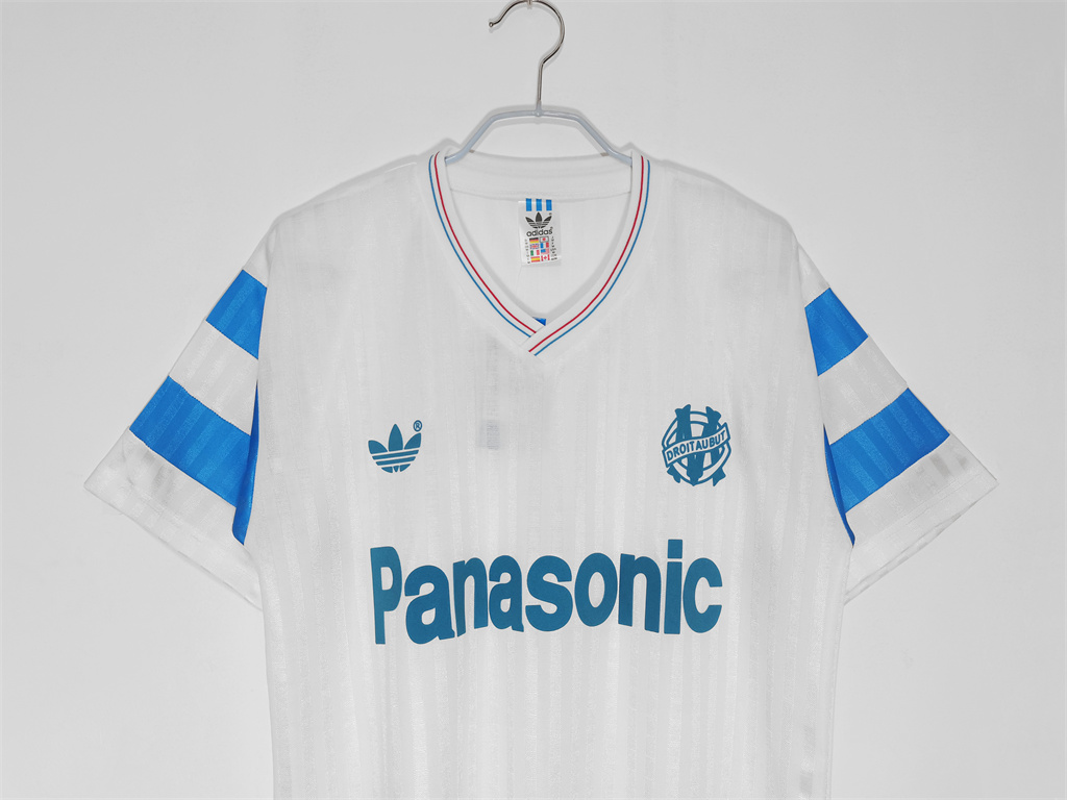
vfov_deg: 53.1
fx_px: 801
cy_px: 400
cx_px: 534
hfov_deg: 67.3
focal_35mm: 26
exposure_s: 1/100
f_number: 1.8
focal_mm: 5.58
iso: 160
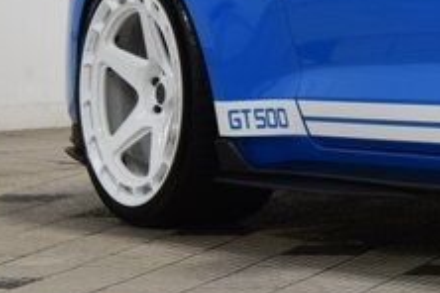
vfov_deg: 5.2
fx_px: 3214
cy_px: -50
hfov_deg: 7.5
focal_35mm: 263
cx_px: 894
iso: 400
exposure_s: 1/15
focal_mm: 38
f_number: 6.3
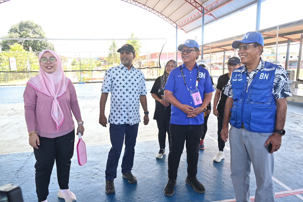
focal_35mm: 24
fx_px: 202
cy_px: 101
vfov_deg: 53.1
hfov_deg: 73.7
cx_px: 152
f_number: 6.3
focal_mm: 24
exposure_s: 1/200
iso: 800
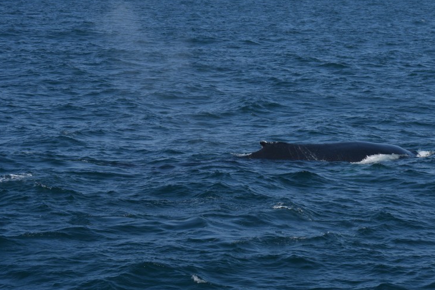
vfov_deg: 11.3
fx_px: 1459
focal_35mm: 121
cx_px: 302
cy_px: 102
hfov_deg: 16.9
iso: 200
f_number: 5.6
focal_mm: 55
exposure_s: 1/1600
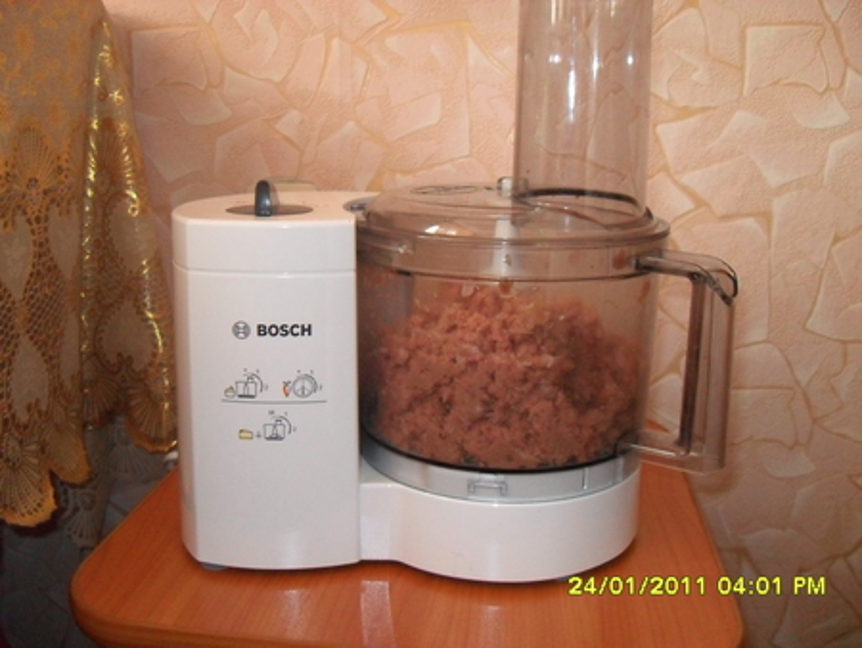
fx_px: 872
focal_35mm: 35
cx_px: 431
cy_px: 324
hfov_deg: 52.6
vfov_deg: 40.7
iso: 400
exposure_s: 1/45
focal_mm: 6.2
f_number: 2.8
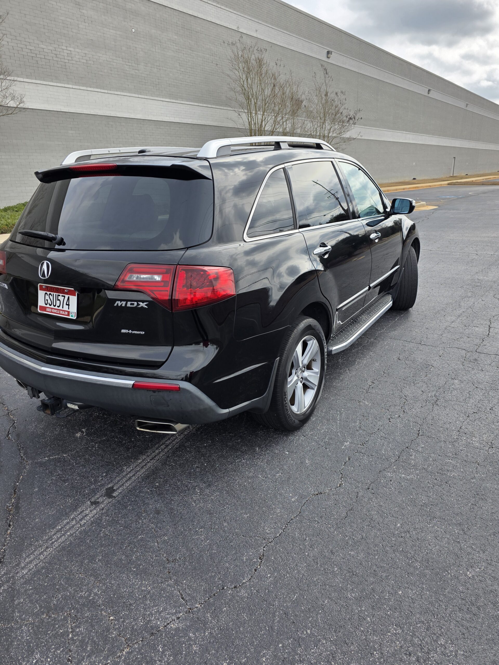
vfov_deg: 73.9
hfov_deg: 58.9
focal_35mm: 23
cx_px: 250
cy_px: 332
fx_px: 442
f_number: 1.7
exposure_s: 1/2621
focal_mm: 6.3
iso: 80
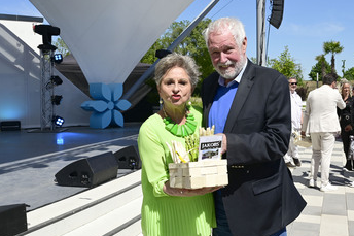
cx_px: 206
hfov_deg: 50.5
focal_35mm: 38
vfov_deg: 34.9
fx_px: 373
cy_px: 140
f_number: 10
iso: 80
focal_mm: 29
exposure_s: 1/200
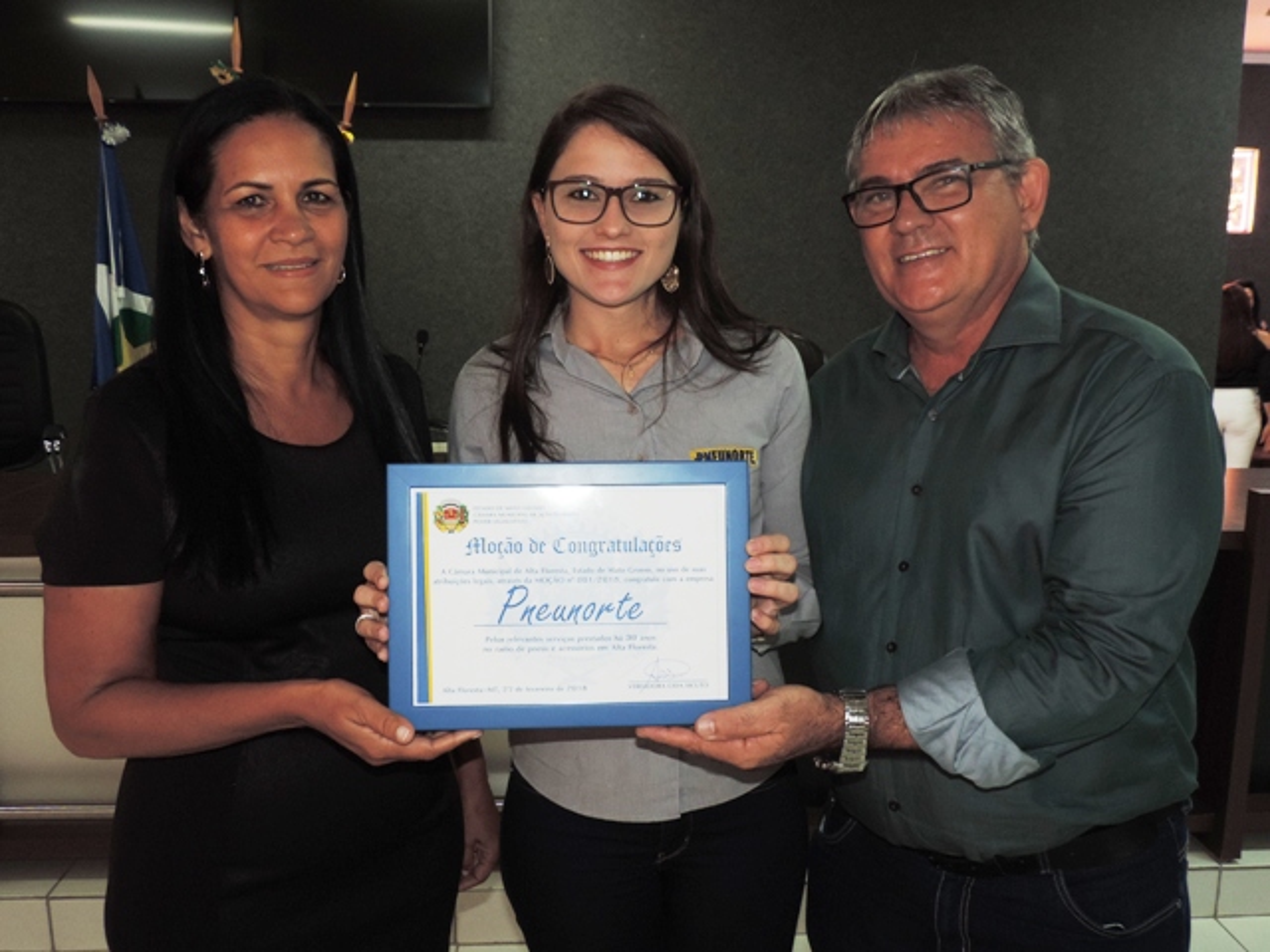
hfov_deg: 55.4
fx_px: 1211
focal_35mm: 33
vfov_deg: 42.9
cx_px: 635
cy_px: 476
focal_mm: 5.8
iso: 200
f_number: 3.2
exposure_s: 1/30
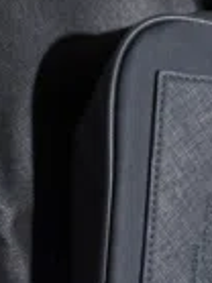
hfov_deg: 21.1
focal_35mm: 69
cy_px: 173
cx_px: 153
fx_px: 564
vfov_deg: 28.1
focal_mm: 6.76
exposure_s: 1/25
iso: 800
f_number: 1.78
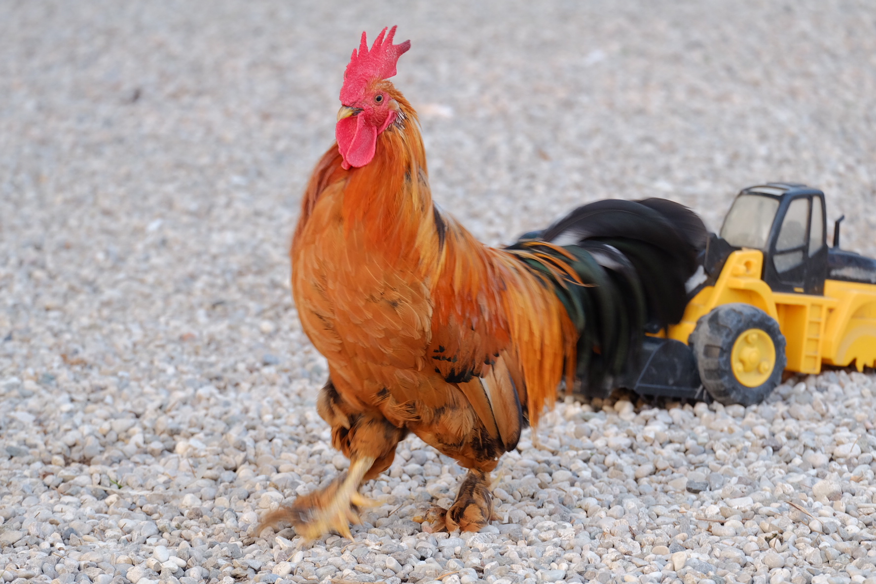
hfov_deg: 13.5
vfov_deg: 9.0
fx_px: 3698
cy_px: 292
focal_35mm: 152
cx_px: 438
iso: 800
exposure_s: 1/60
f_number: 5.4
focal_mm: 101.2
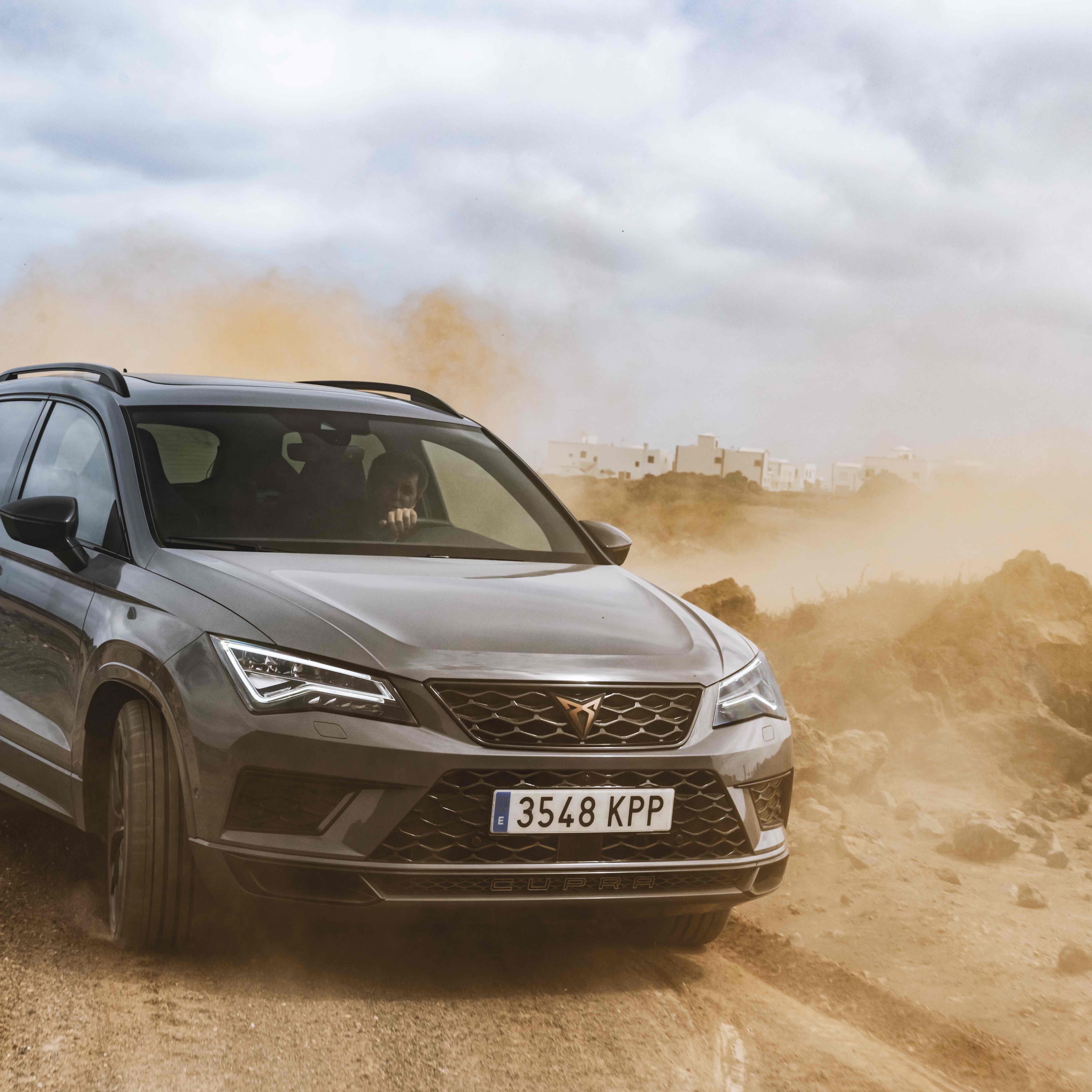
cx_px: 358
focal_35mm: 74
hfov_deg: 23.3
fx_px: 2641
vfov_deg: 23.4
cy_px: 546
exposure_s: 1/400
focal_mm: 58
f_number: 11
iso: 320
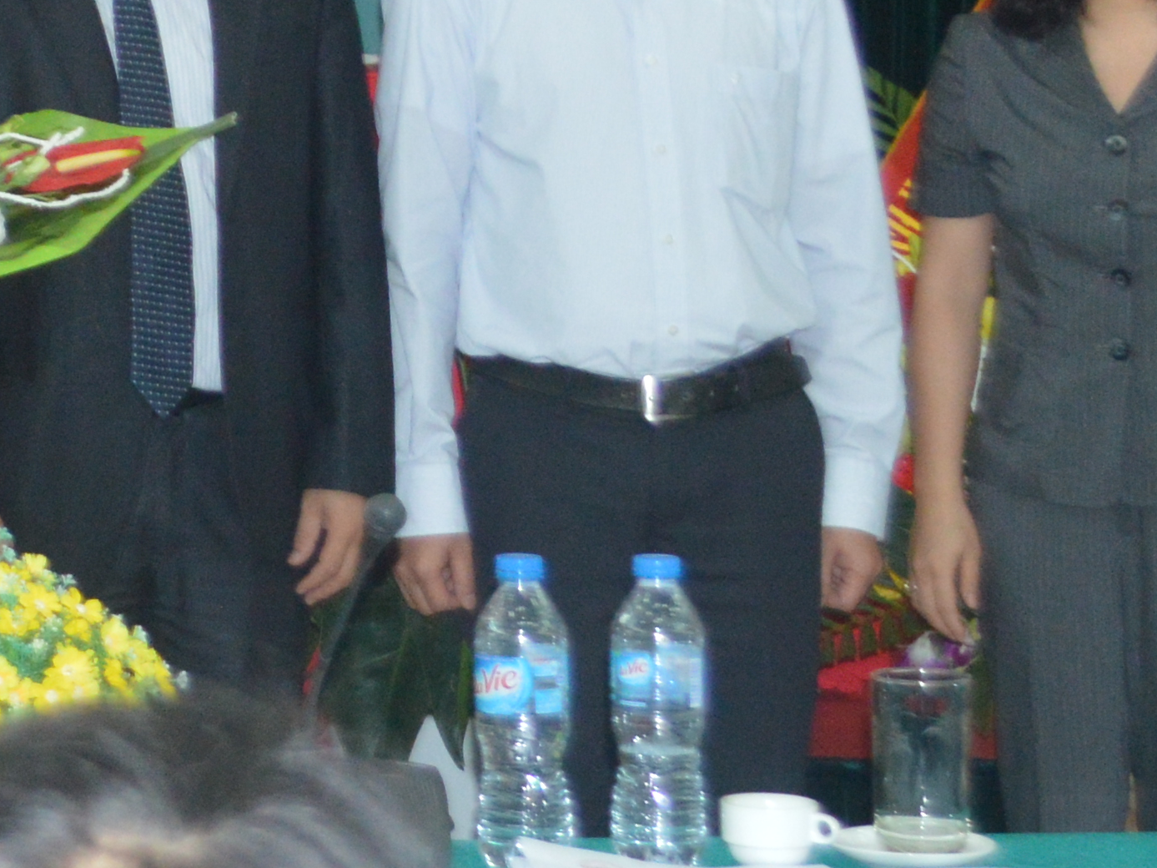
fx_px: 5849
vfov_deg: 8.3
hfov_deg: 10.8
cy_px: -390
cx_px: -732
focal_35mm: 175
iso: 1000
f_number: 4.5
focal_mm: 28
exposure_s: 1/60
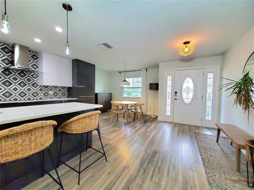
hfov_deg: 106.2
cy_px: 95
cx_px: 127
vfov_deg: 89.9
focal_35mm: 13
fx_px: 95
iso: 250
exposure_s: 1/60.2
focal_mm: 1.8
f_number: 2.2
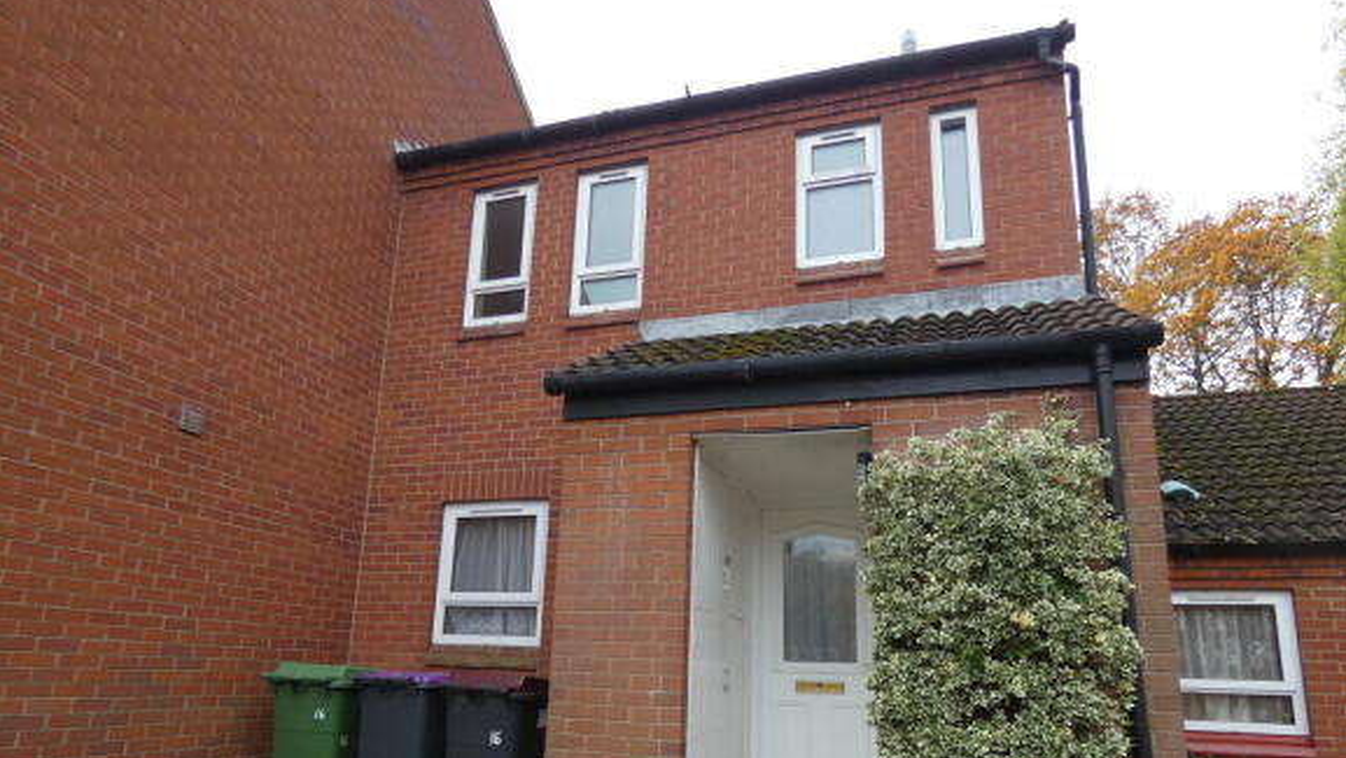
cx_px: 675
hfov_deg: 81.2
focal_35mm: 22
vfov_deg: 50.7
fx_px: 785
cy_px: 496
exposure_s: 1/160
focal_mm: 3.6
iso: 80
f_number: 2.8
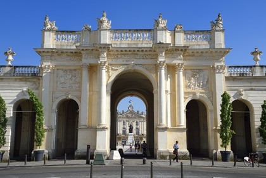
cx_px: 133
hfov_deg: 42.7
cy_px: 89
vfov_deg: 29.2
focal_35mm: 46
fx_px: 340
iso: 200
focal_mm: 46
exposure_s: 1/250
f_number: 13
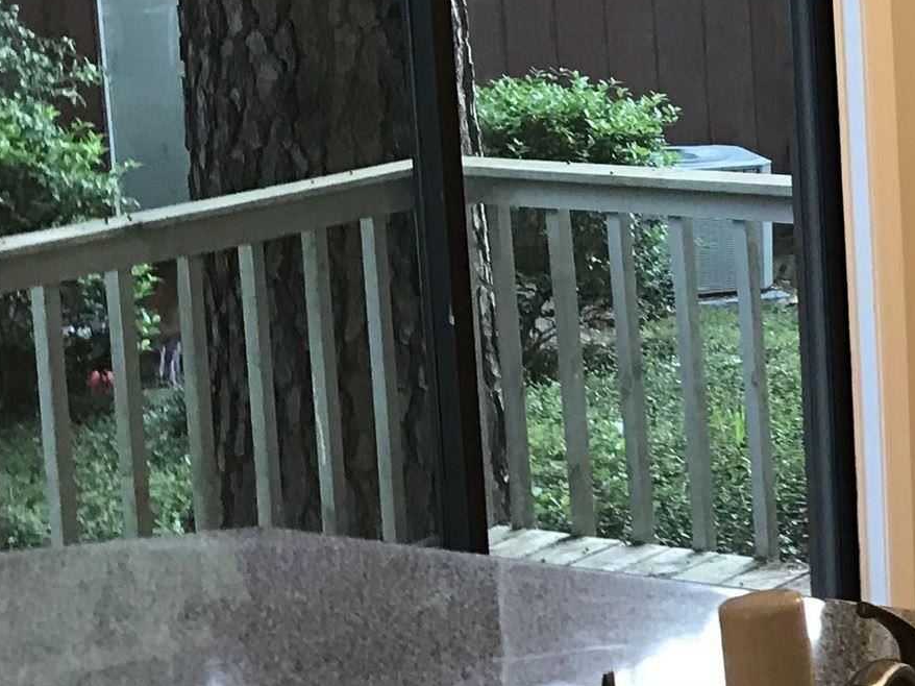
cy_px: 204
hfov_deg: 17.9
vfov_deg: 15.0
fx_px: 2590
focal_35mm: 98
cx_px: 1377
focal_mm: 3.99
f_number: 1.8
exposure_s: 1/20
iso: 40
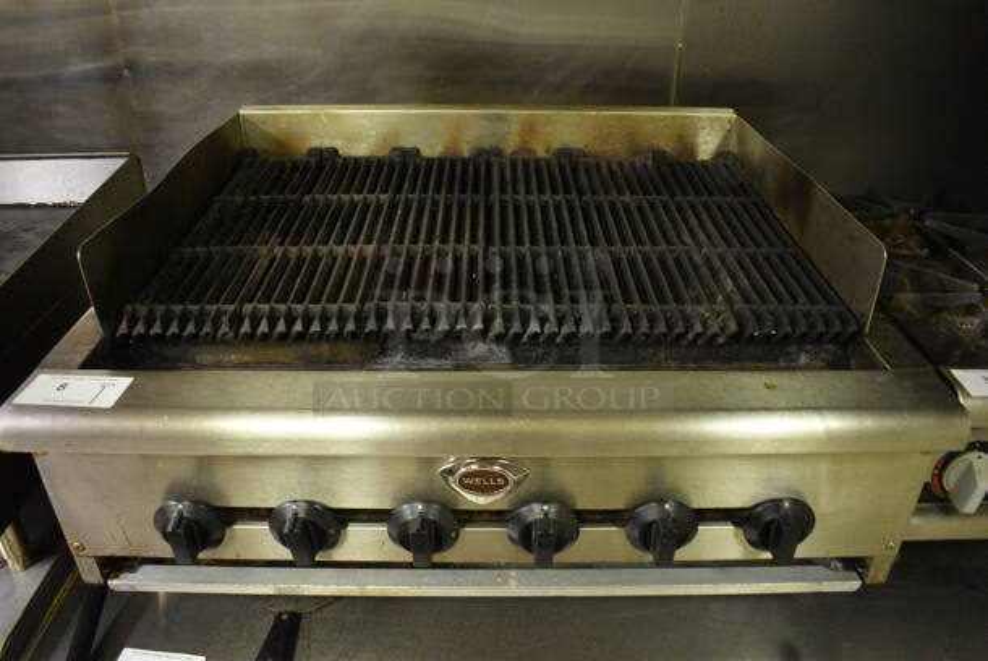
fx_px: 742
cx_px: 494
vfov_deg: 48.0
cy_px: 330
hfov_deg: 67.3
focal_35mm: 27
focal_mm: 18
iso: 3200
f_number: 3.5
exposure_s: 1/20
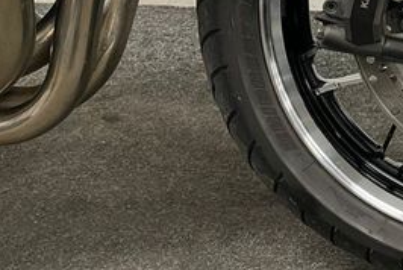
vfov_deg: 20.1
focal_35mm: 65
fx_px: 728
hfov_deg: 27.3
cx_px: 482
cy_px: -18
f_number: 1.6
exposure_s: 1/50
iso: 200
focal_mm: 5.1
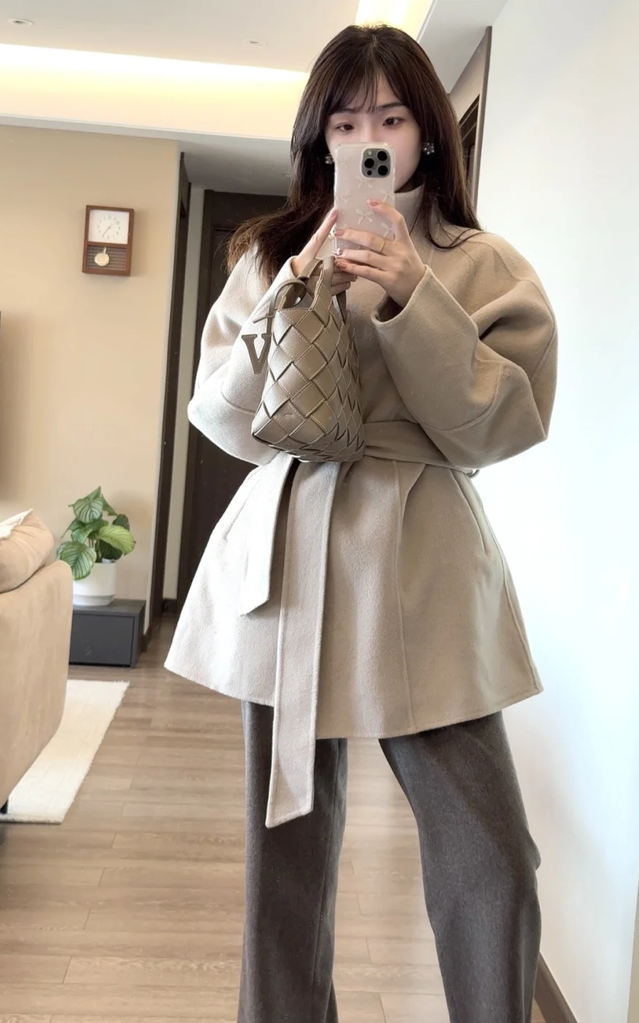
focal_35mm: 51
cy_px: 512
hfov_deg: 25.3
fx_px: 1421
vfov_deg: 39.6
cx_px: 342
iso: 125
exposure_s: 1/60
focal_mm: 6.76
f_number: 1.78
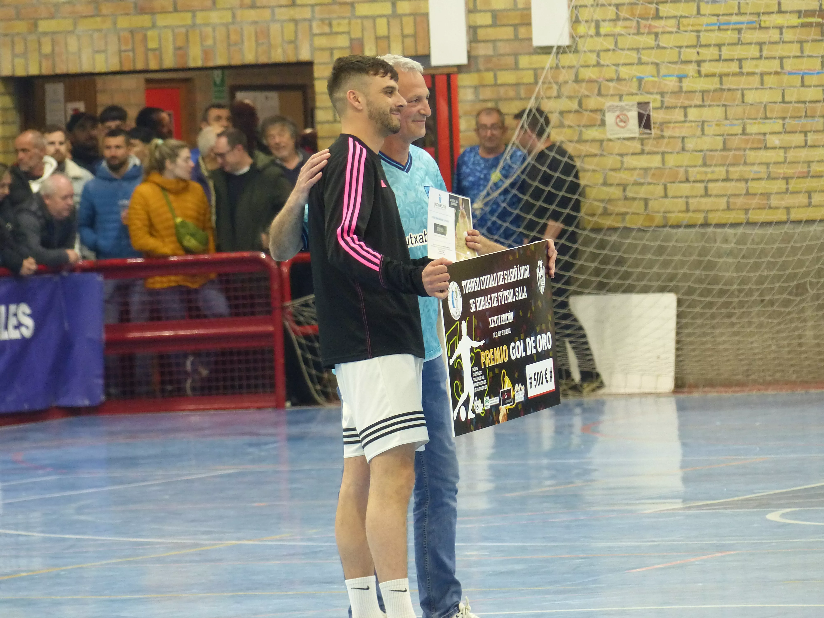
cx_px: 412
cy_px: 309
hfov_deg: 5.5
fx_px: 8546
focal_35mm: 359
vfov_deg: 4.1
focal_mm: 64.6
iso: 400
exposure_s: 1/80
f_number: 2.8
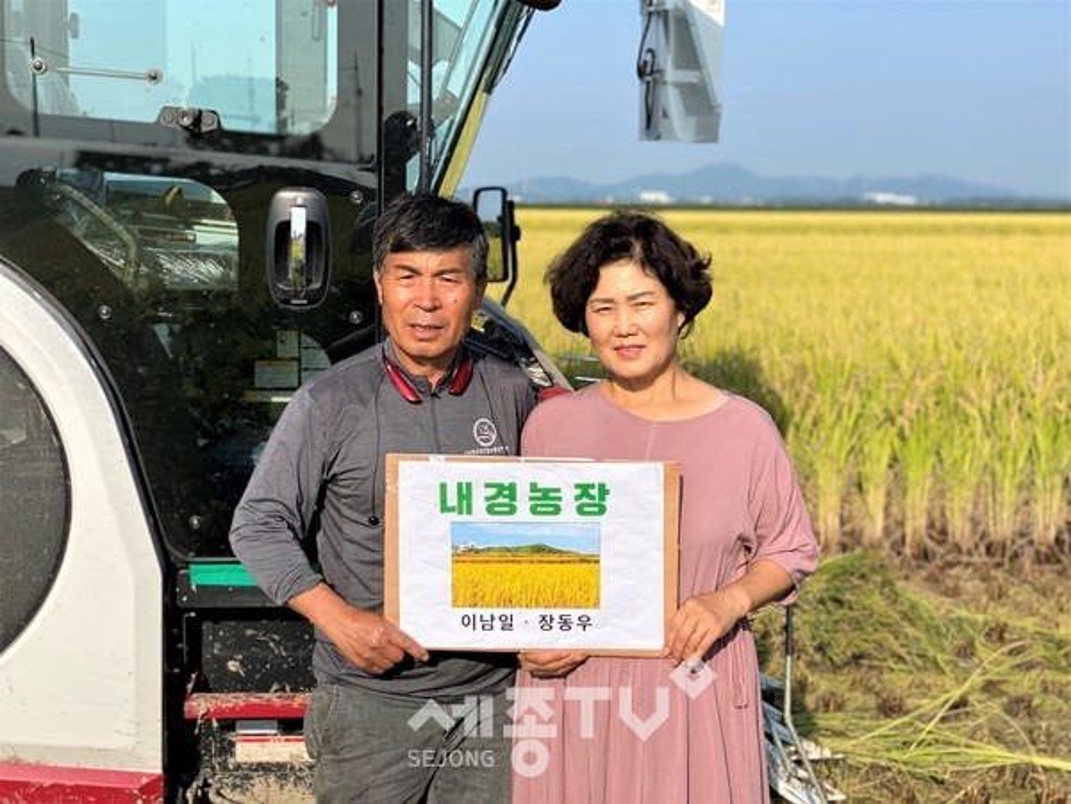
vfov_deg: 28.0
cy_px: 402
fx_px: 1609
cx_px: 536
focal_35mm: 52
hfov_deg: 36.8
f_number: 2
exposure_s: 1/1776
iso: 20
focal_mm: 6
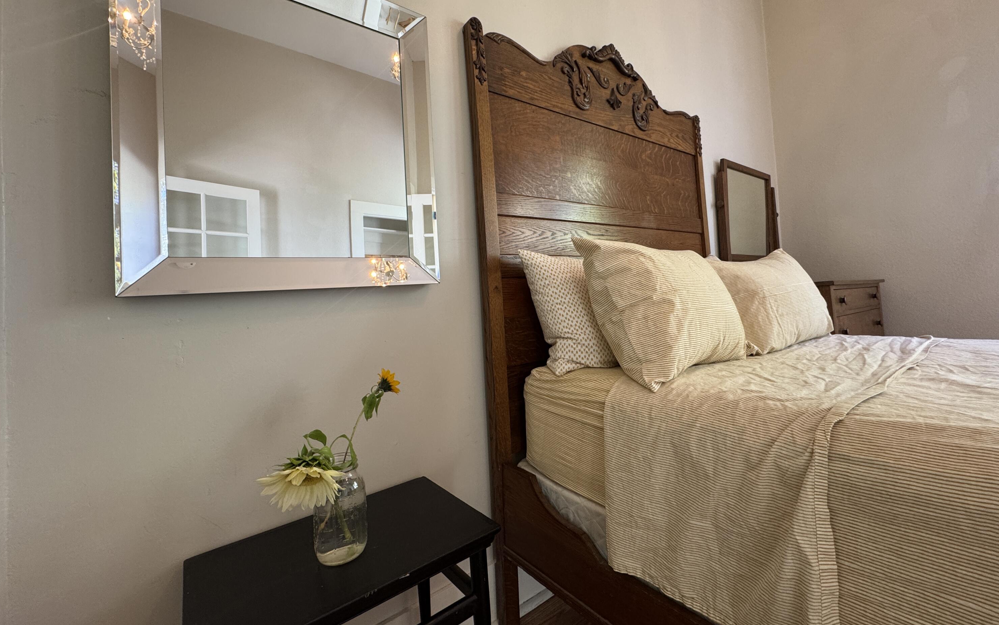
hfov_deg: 101.5
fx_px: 408
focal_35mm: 15
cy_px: 277
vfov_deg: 74.5
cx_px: 495
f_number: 2.2
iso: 160
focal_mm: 2.22
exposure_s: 1/60
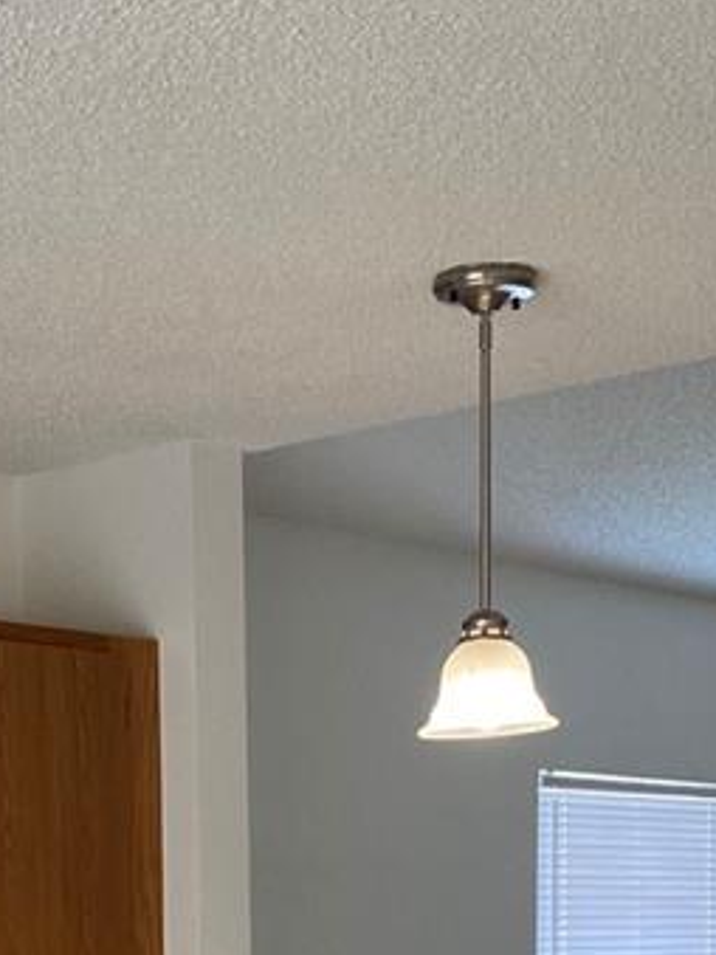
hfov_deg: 15.9
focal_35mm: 92
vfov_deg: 19.3
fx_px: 2539
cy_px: 1321
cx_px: 149
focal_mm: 4.25
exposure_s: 1/117
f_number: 1.8
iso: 125
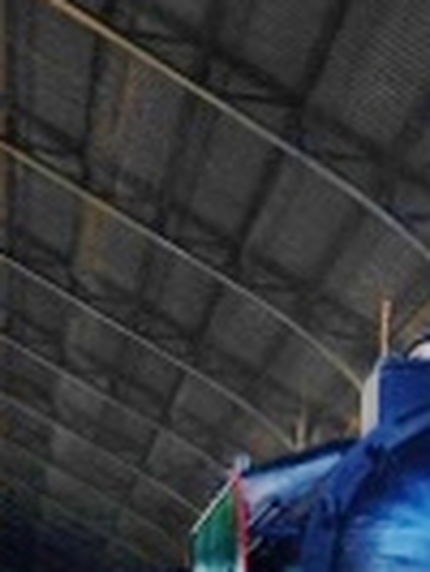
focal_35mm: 99
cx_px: 602
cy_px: 305
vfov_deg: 19.8
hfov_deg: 14.2
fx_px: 1637
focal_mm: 4.12
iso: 50
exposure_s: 1/30
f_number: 2.4
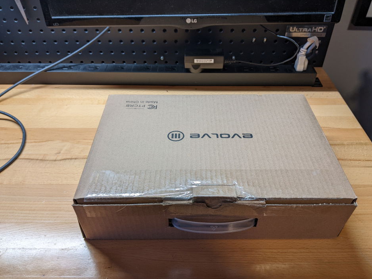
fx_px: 312
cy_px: 145
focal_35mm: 29
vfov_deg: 48.2
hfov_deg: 61.6
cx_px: 187
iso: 59
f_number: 1.8
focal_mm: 4.44
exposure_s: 1/40
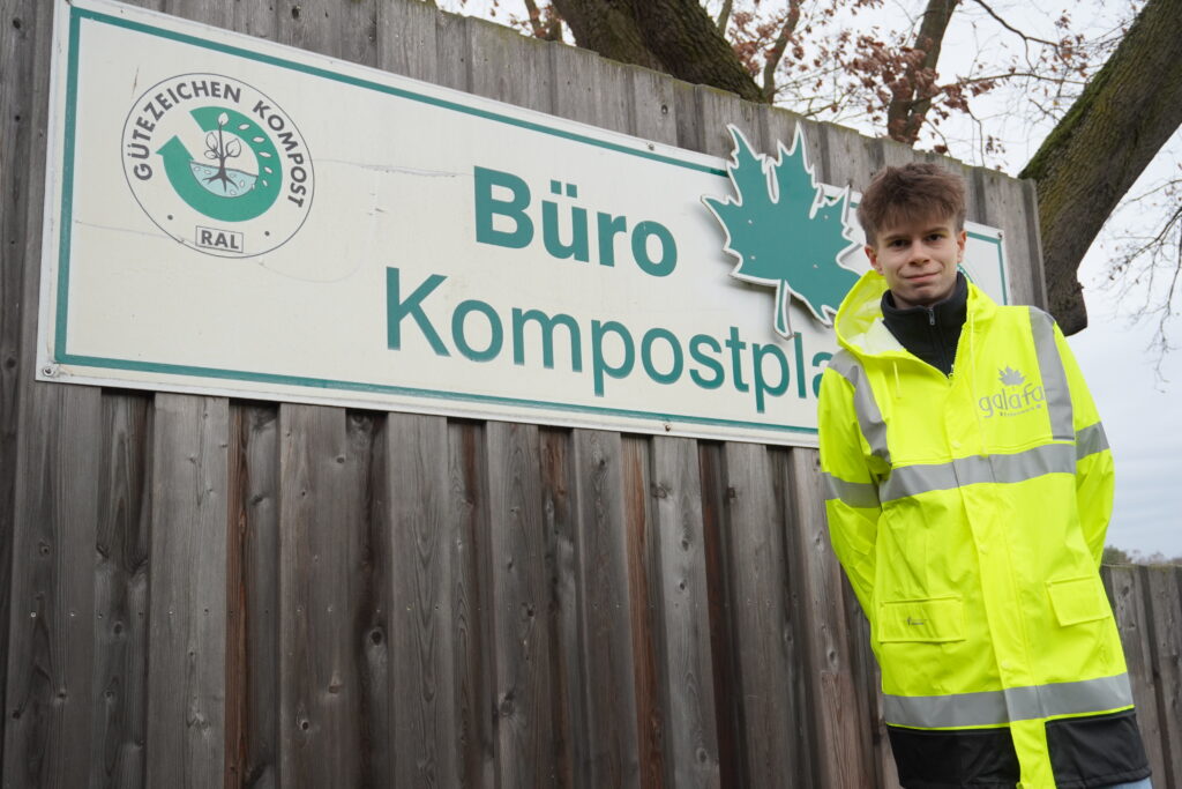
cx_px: 591
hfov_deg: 51.3
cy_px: 394
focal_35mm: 38
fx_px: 1231
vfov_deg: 35.5
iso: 640
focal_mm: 25
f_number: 4.5
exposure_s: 1/160
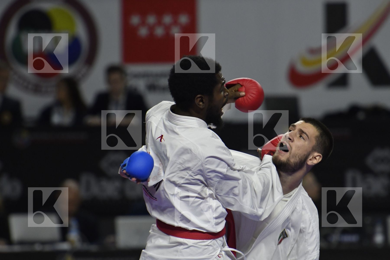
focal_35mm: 420
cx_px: 195
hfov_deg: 4.9
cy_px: 130
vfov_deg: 3.3
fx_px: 4547
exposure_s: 1/800
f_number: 4
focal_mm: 280
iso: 1250
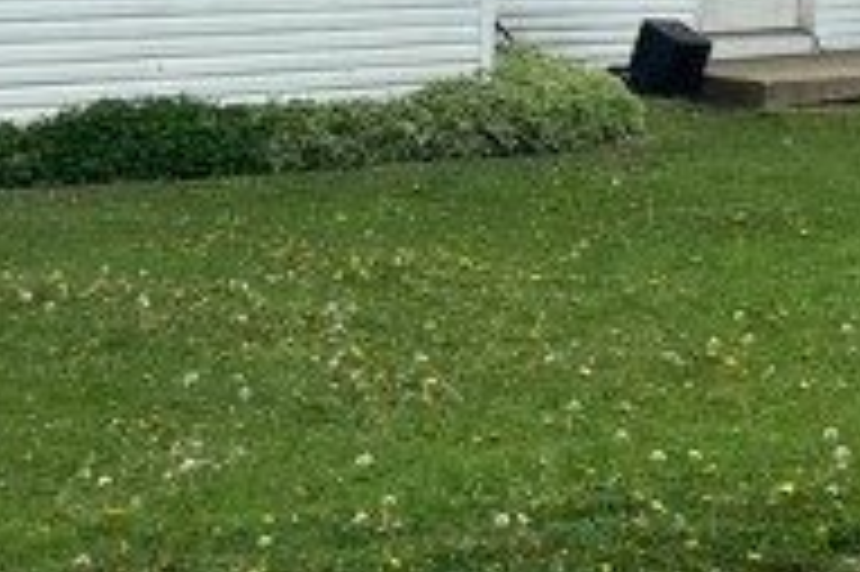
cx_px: 1031
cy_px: -144
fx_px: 2602
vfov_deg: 12.2
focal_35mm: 109
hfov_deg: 17.9
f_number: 1.8
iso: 32
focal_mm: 4.25
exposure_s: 1/3610
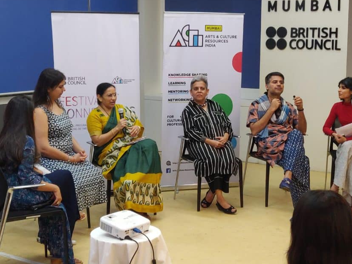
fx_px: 315
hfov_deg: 58.3
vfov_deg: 45.4
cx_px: 190
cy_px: 124
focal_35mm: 31
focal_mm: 4.25
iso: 640
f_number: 1.7
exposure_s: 1/33
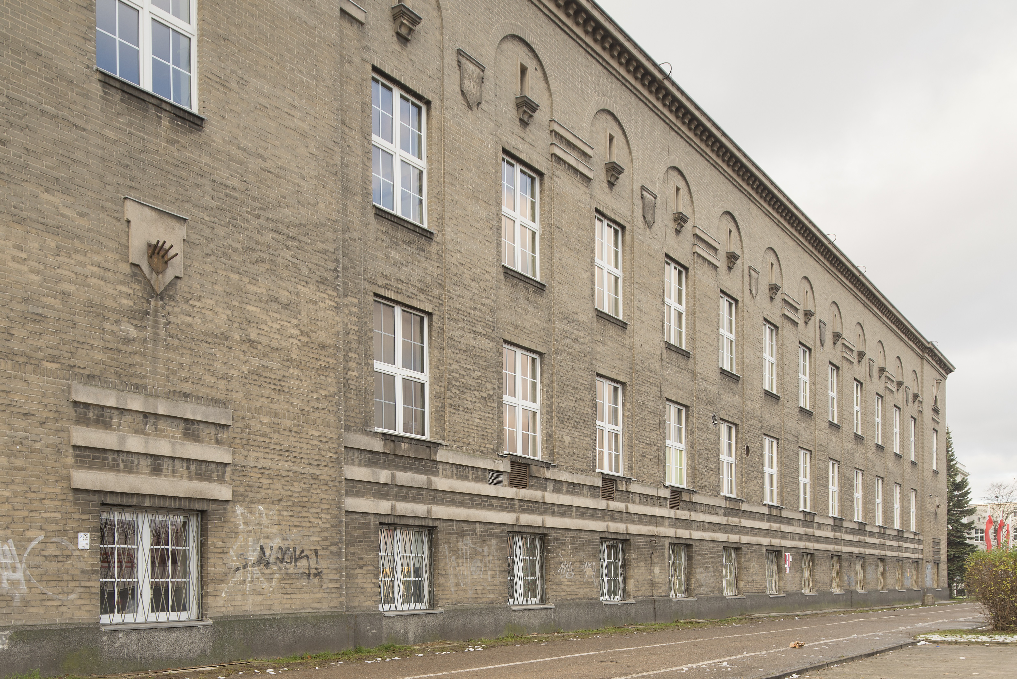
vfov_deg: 45.0
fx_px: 820
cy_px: 319
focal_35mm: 29
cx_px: 455
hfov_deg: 63.5
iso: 200
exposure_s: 1/50
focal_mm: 24
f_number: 3.5
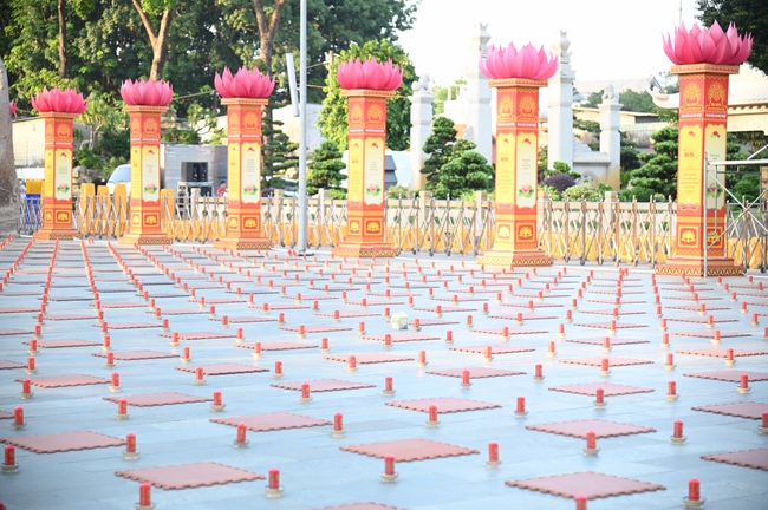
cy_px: 255
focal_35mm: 78
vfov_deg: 17.5
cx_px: 384
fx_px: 1662
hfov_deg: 26.0
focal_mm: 78
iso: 1000
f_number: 4
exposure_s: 1/400
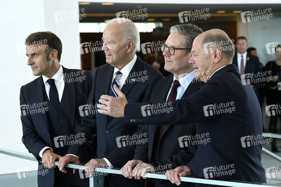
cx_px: 140
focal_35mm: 120
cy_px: 94
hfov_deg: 17.1
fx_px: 936
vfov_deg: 11.4
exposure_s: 1/640
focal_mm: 120
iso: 4000
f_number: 7.1
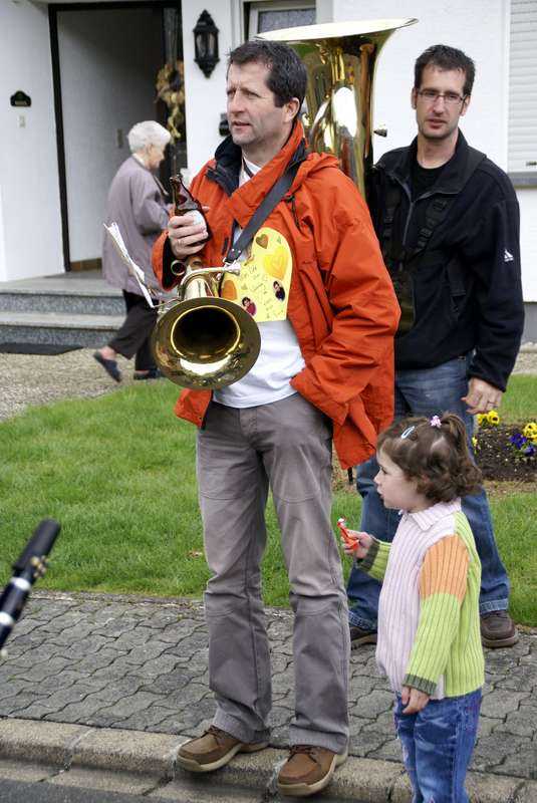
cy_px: 402
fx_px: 1674
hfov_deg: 18.2
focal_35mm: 75
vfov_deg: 27.0
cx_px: 268
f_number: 5.6
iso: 100
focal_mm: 50
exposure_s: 1/125
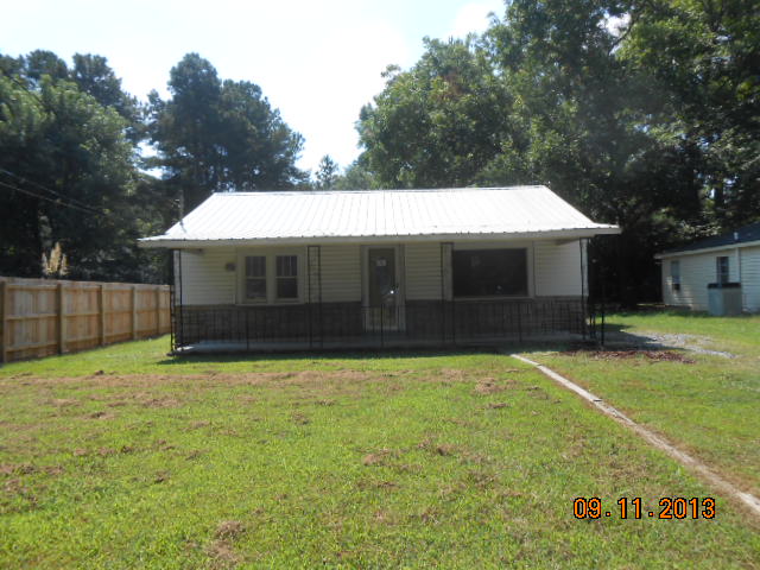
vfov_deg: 53.1
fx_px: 571
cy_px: 285
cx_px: 380
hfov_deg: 67.3
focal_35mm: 26
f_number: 3.5
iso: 80
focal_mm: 4.6
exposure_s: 1/640
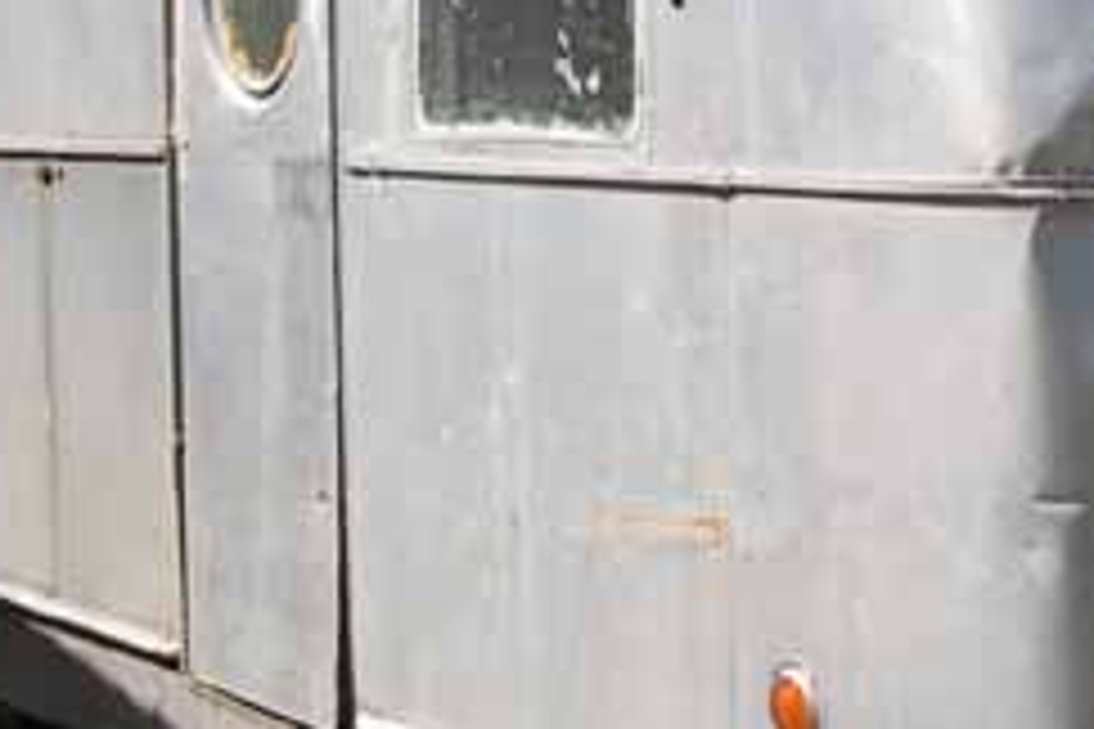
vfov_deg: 12.1
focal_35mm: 113
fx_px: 3434
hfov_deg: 18.0
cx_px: 804
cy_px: 142
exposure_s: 1/60
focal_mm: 26
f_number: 20
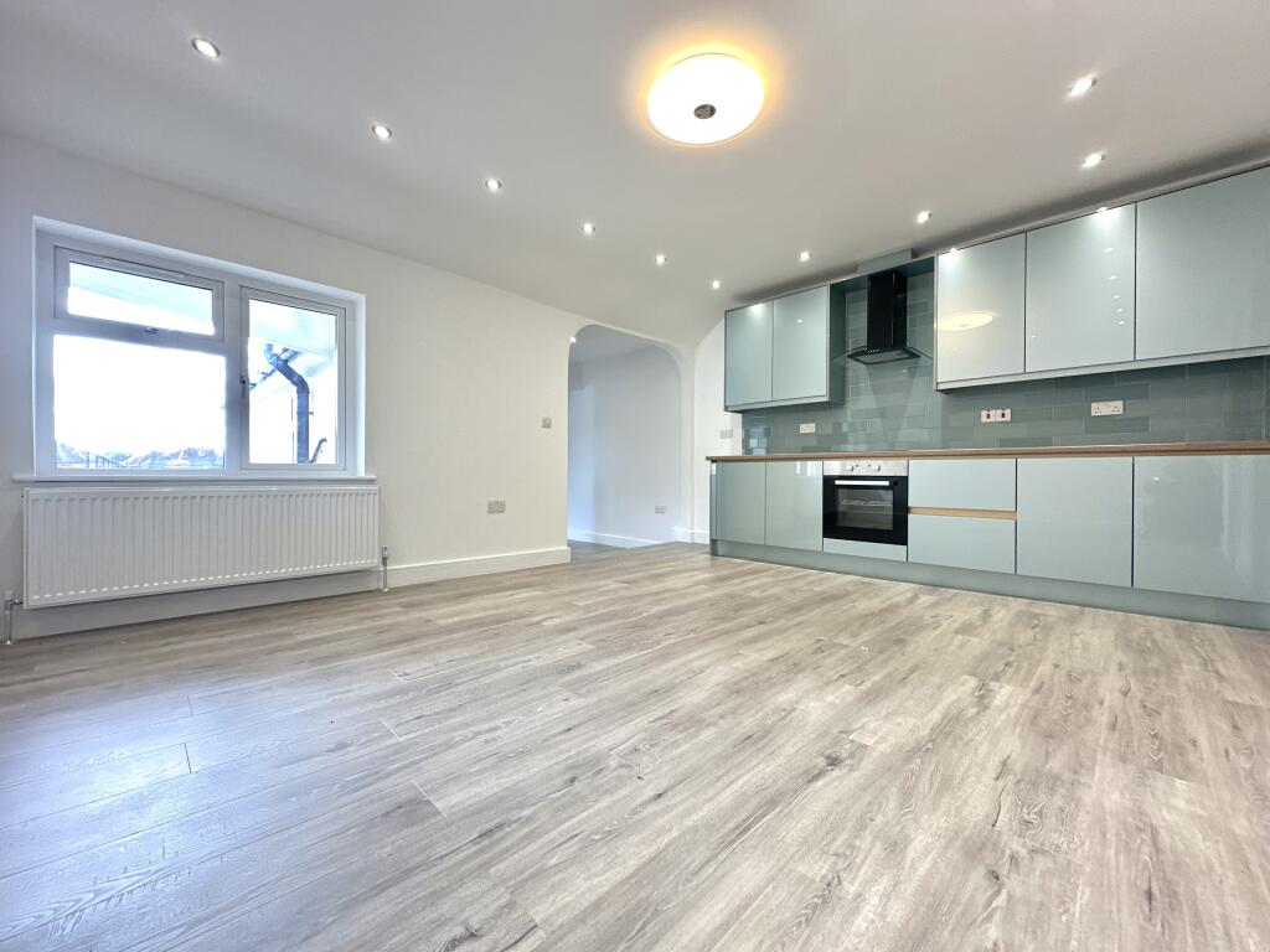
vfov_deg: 85.7
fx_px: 514
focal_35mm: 14
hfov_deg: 102.1
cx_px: 635
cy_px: 476
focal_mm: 2.22
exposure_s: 1/100
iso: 200
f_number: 2.2
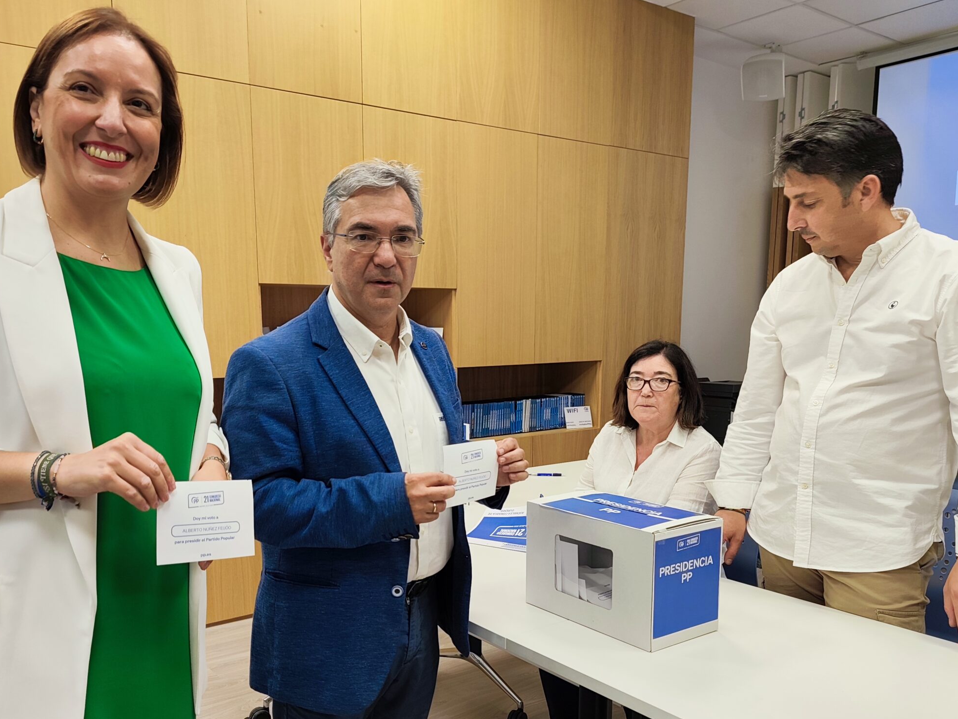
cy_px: 466
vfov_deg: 46.2
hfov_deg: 59.9
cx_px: 447
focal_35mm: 30
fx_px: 830
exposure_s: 1/60
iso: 160
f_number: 1.65
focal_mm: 6.19
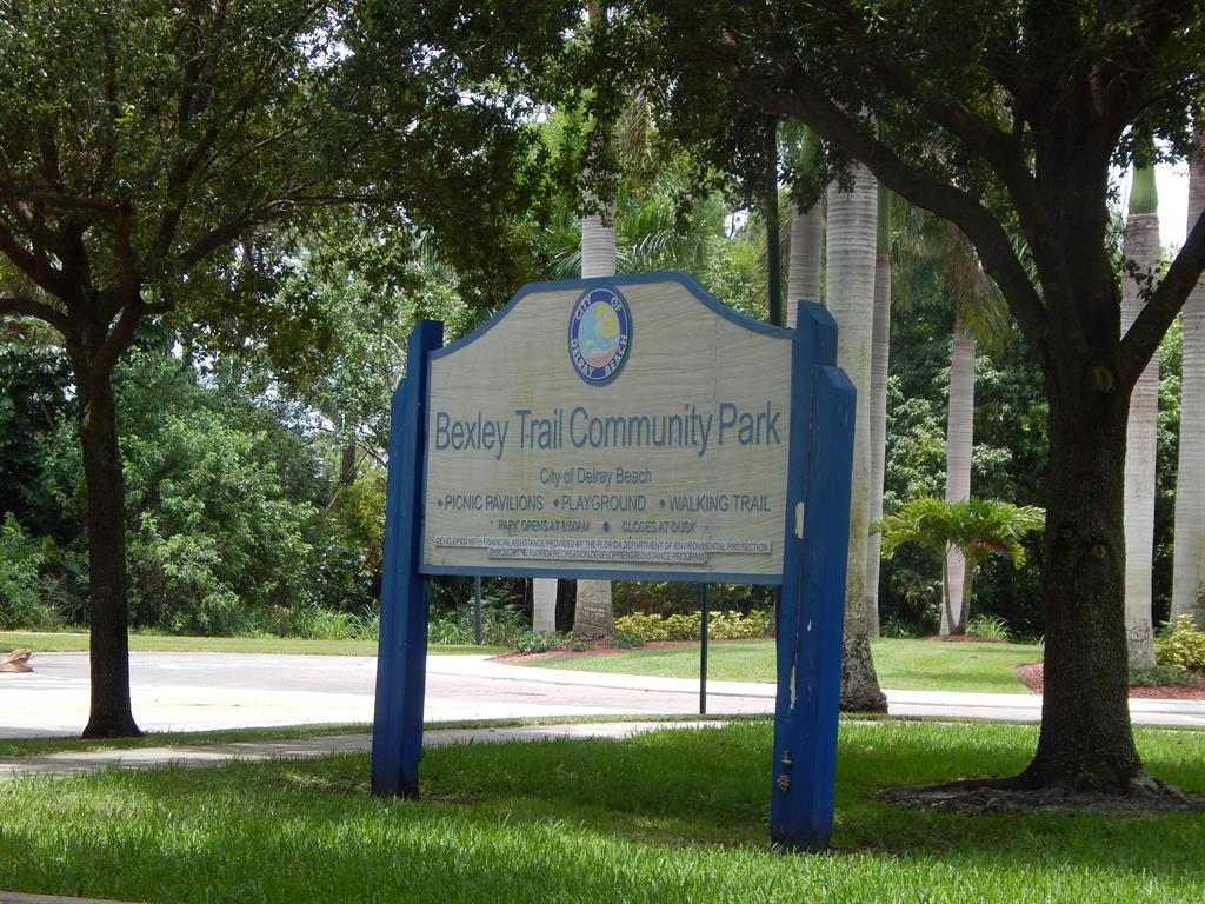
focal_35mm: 93
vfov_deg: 15.9
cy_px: 452
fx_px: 3237
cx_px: 602
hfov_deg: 21.1
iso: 125
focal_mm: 16.6
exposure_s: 1/400
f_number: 4.4
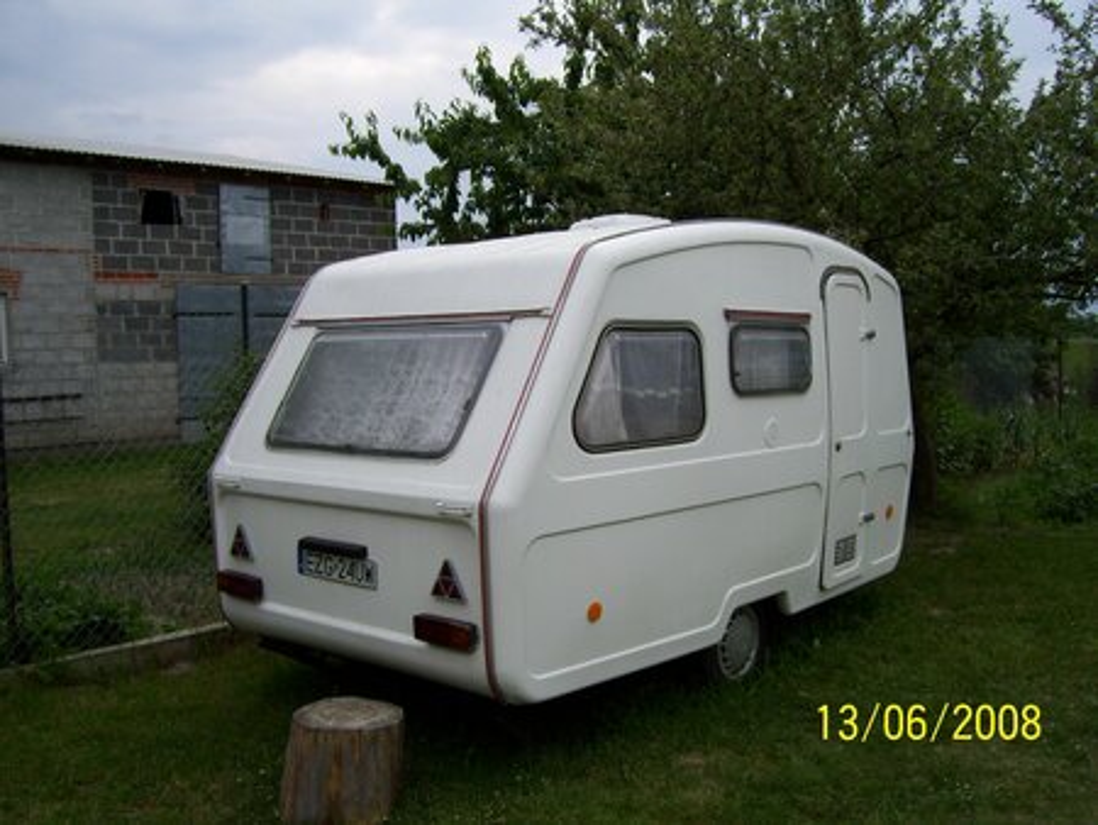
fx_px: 1143
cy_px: 412
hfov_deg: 51.3
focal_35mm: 36
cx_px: 549
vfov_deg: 39.7
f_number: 4.8
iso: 80
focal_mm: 6
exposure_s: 1/400
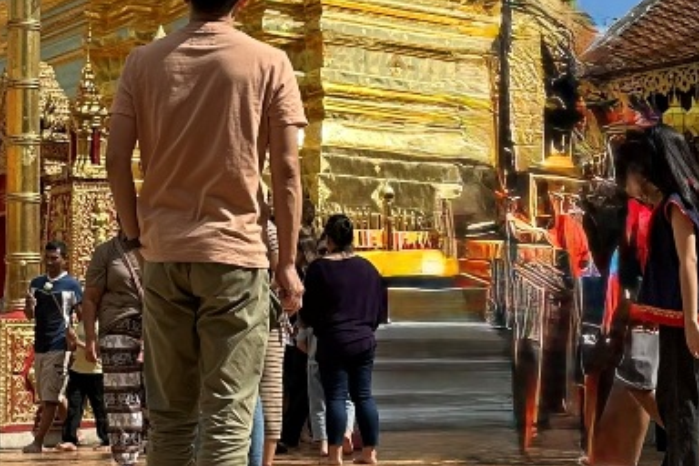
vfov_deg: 23.6
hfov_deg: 38.2
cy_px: -98
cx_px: 326
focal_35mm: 52
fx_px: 1010
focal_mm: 6.86
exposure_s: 1/5848
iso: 80
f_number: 1.78
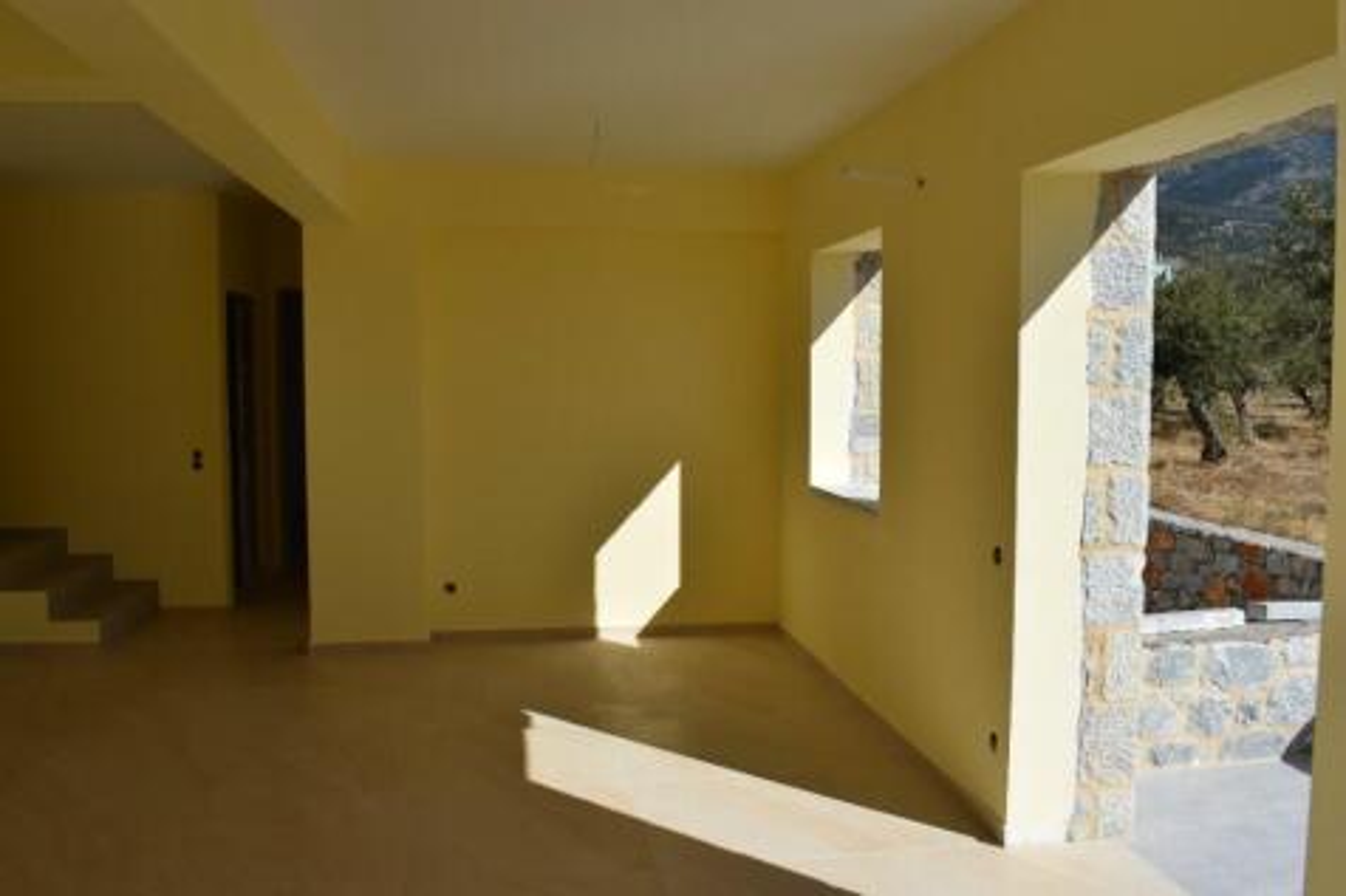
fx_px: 1121
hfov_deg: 61.9
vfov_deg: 43.6
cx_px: 673
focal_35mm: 30
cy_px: 448
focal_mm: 20
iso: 200
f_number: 11
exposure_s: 1/500
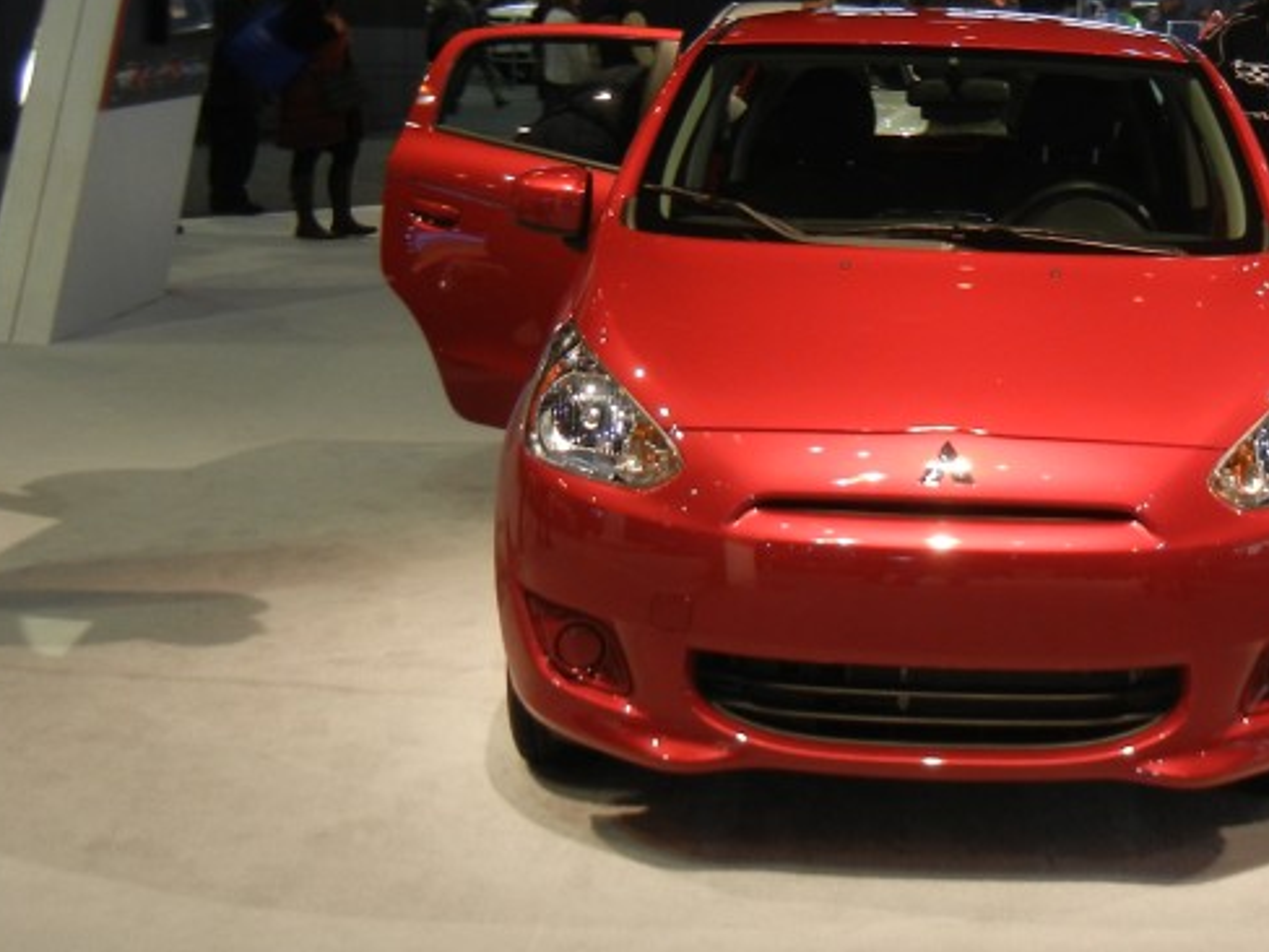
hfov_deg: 30.0
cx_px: 1004
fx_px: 2310
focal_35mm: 63
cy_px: 268
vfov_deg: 23.1
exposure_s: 1/61
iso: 160
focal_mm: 5.4
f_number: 3.5
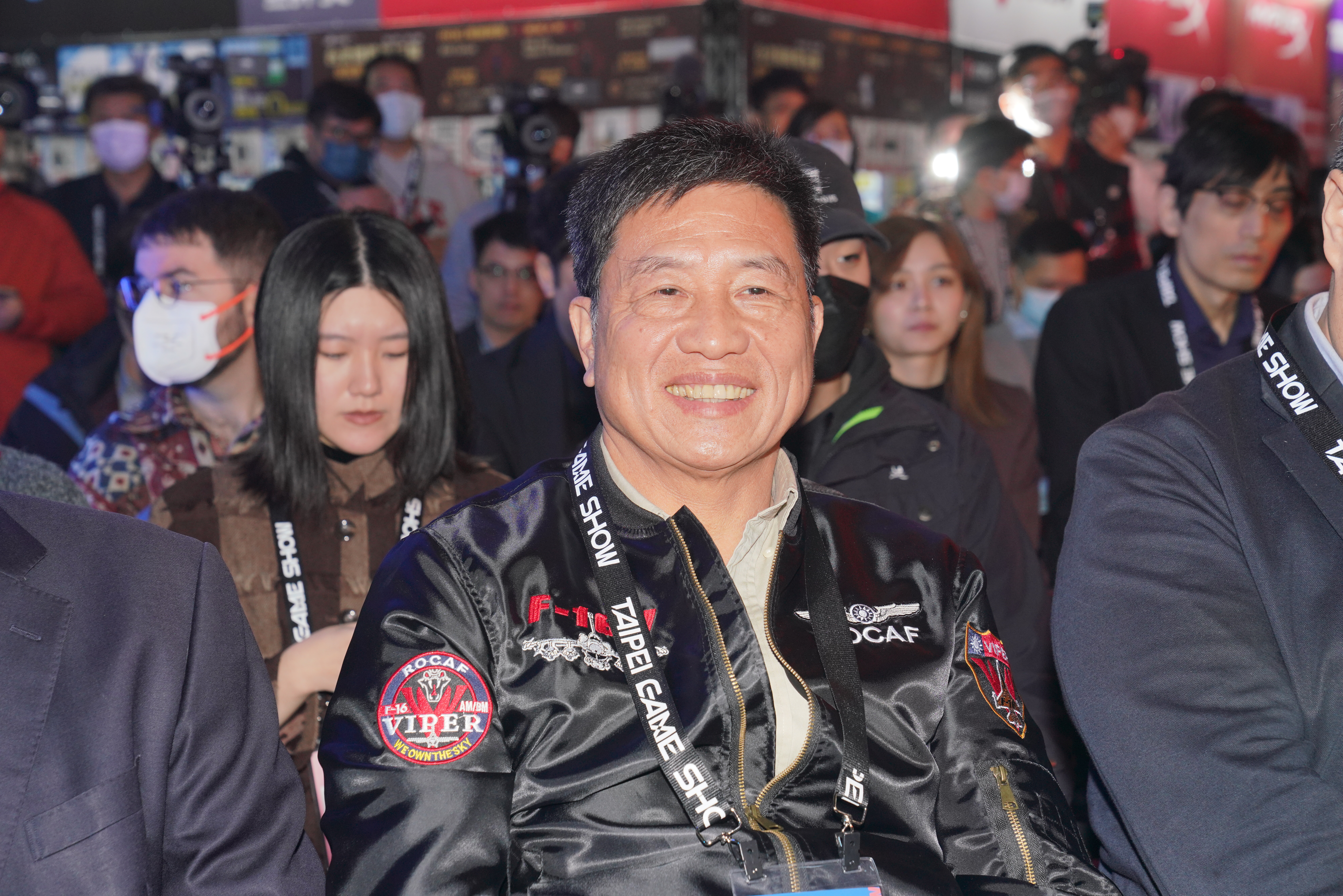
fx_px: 2388
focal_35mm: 64
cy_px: 448
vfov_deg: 21.2
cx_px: 672
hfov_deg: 31.4
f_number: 5.6
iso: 800
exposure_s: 1/160
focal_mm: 64
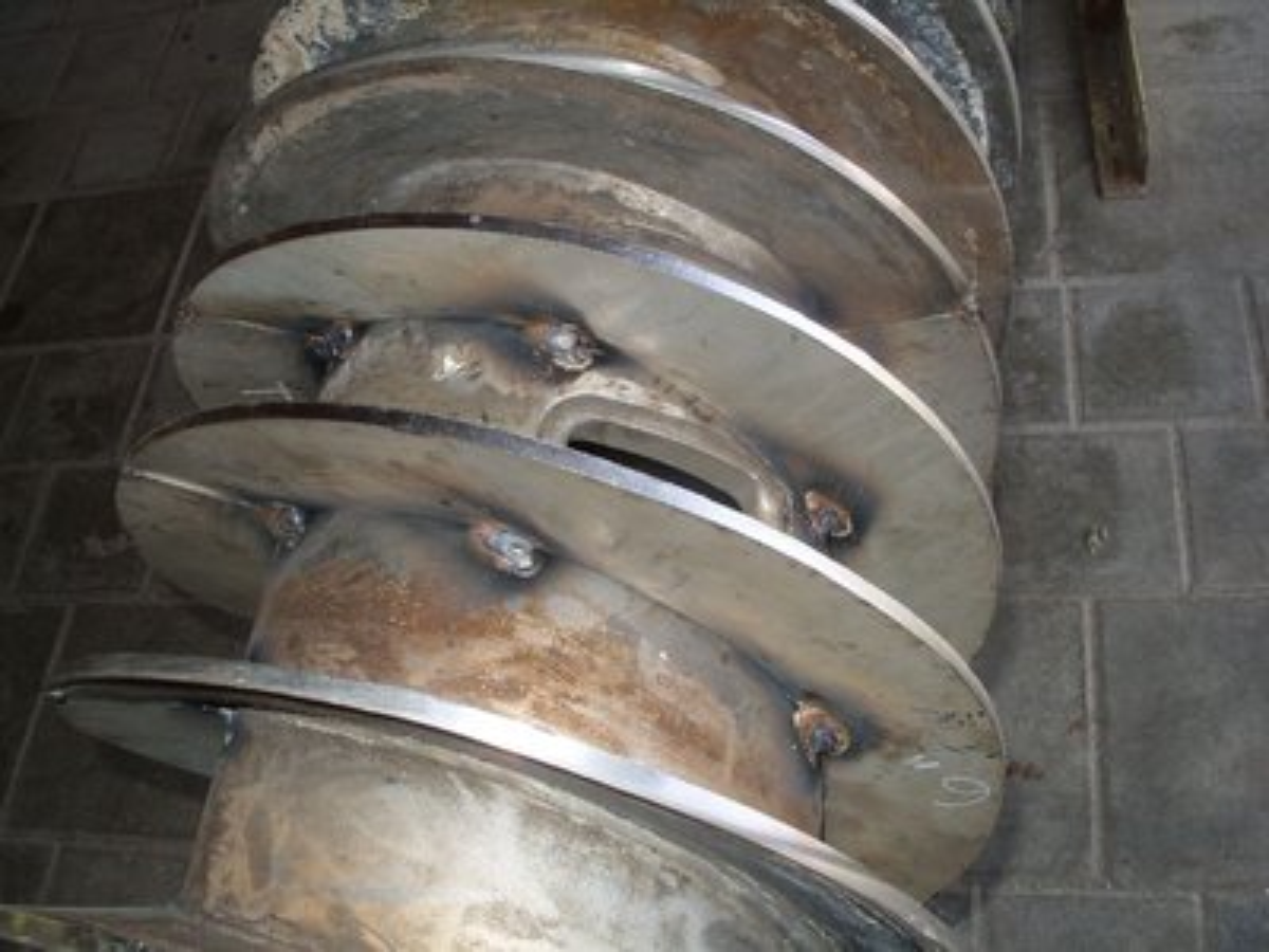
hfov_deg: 49.0
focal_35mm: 38
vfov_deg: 37.7
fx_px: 1393
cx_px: 634
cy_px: 476
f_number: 7.4
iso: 50
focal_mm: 7.8
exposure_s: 1/30
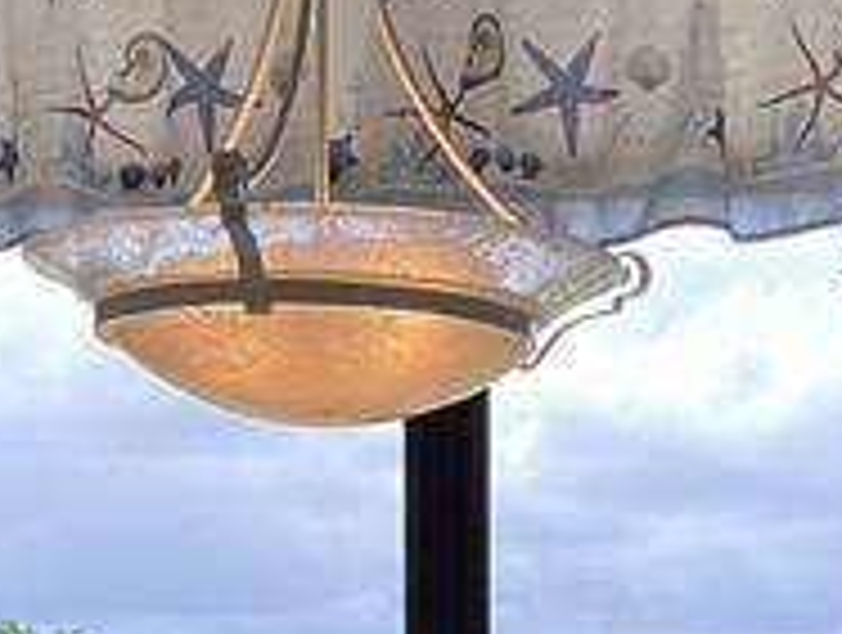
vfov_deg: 11.1
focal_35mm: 127
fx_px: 3095
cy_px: 1052
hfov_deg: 15.5
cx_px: 396
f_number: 2.4
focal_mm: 3.3
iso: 40
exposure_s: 1/100
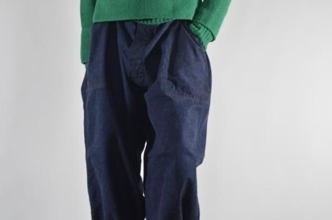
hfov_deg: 25.1
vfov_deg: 16.8
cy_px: 133
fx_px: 746
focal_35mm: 81
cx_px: 166
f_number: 5
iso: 800
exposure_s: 1/100
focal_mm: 40
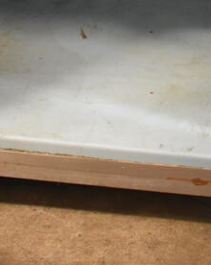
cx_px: 146
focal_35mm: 84
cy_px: -121
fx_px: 657
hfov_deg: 18.2
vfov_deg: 20.0
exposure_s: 1/30
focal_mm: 18
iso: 2000
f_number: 3.5
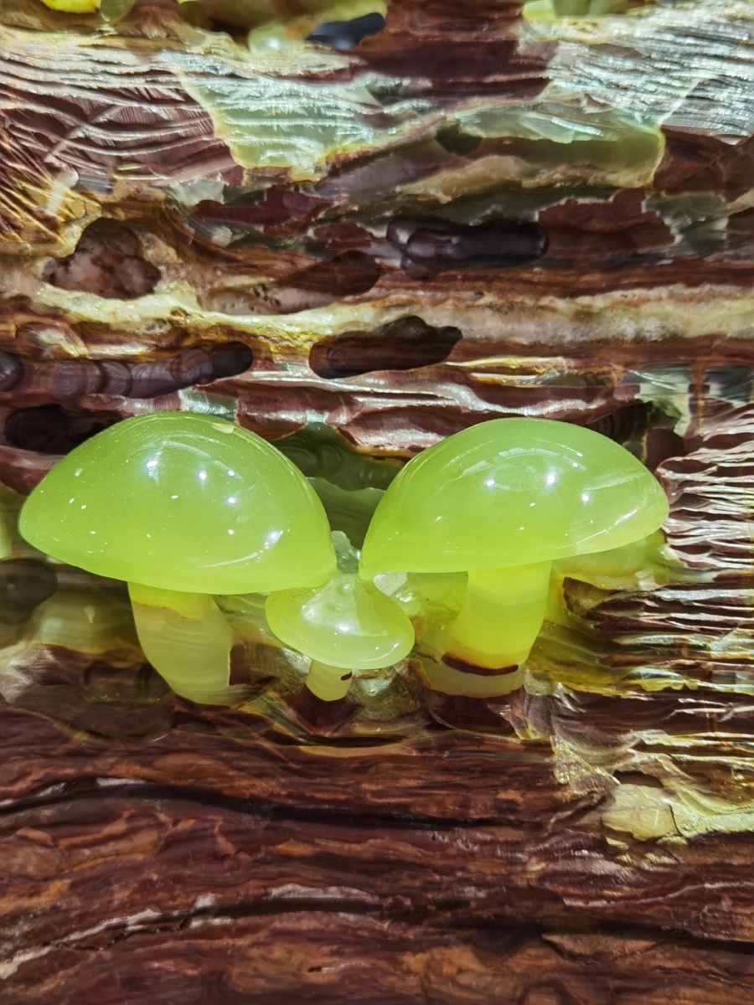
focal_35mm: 43
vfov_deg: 43.9
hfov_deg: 33.6
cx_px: 377
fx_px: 1249
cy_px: 502
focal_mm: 6.71
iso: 50
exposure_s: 1/54.4
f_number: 1.9
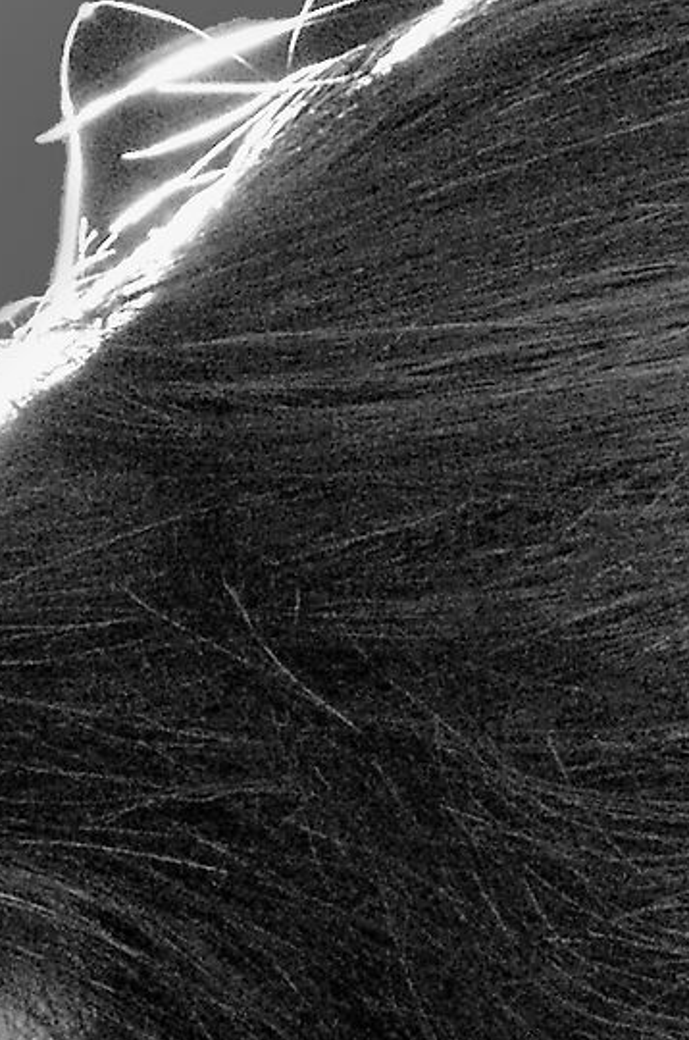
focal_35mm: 700
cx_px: 1088
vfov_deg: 2.9
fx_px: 20178
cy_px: 1841
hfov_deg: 2.0
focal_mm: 105
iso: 1600
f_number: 22
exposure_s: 1/500
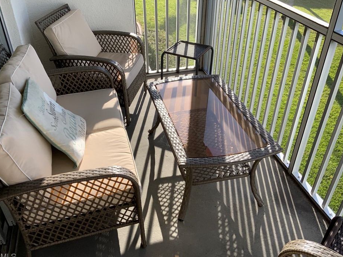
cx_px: 161
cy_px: 121
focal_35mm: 32
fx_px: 317
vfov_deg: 44.1
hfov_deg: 56.8
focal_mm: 3
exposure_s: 1/500
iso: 16
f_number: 1.8
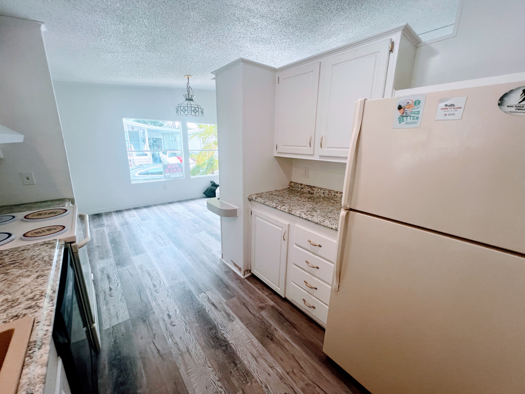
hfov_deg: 106.2
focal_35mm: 13
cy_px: 197
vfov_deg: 89.9
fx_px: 197
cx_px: 262
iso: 64
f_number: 1.8
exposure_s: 1/120
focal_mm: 1.57
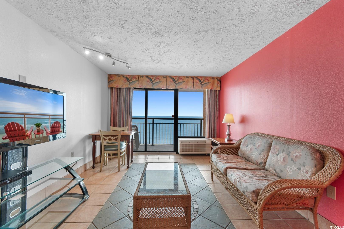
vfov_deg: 77.3
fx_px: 143
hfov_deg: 100.4
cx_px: 172
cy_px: 114
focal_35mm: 15
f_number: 4.5
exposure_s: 1/15
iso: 100
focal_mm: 10
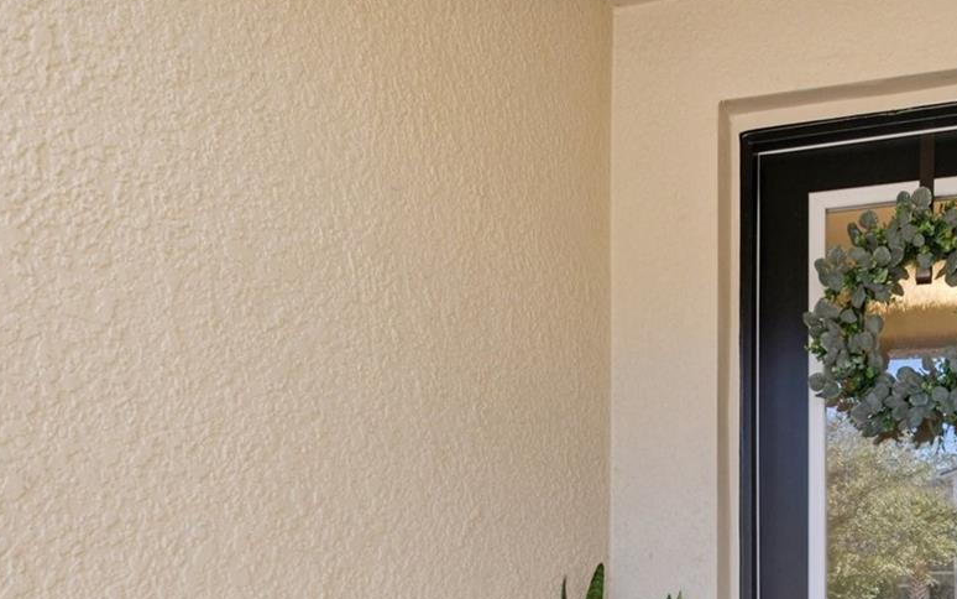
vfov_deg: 29.4
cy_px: 631
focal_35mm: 40
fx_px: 1043
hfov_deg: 47.1
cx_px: 738
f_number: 8
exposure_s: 1/100
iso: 400
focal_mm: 19
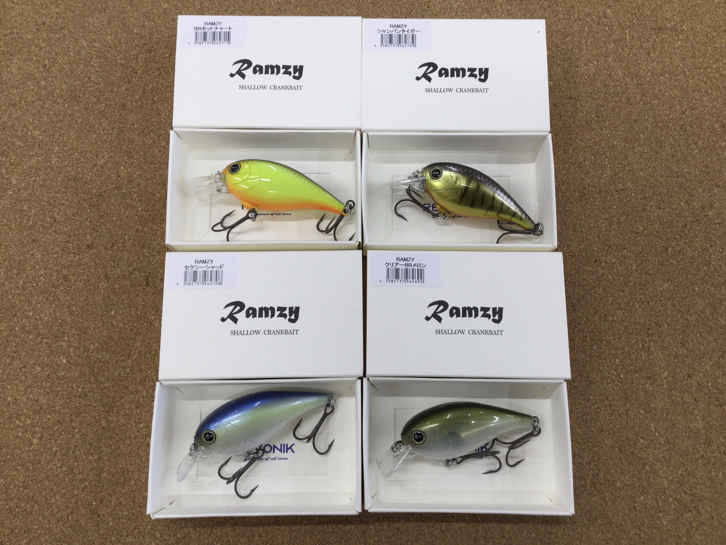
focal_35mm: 31
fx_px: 650
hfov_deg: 58.4
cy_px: 272
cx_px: 363
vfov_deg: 45.4
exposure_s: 1/60
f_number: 2.4
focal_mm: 3.3
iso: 32
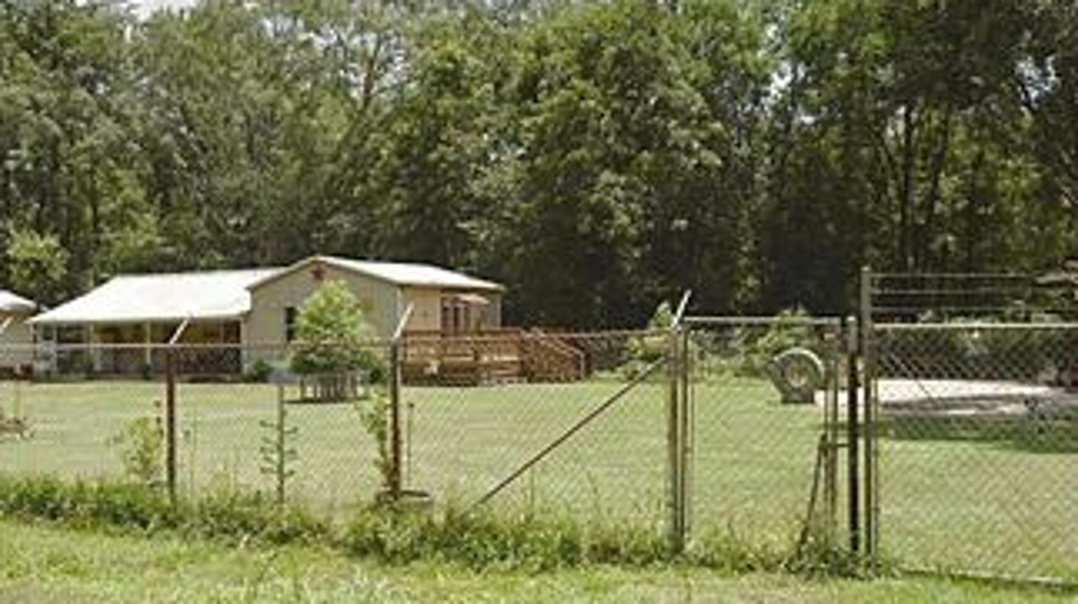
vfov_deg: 30.3
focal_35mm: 39
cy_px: 334
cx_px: 447
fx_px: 1114
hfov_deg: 51.4
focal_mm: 24
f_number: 5.6
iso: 400
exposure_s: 1/6000
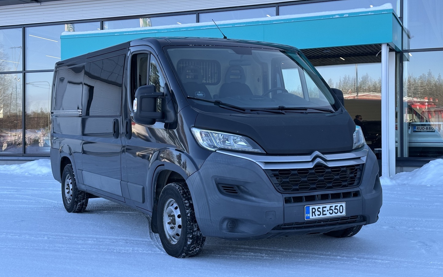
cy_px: 132
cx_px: 221
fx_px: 616
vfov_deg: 25.3
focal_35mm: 51
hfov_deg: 39.6
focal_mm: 6.86
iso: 64
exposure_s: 1/558
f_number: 1.78
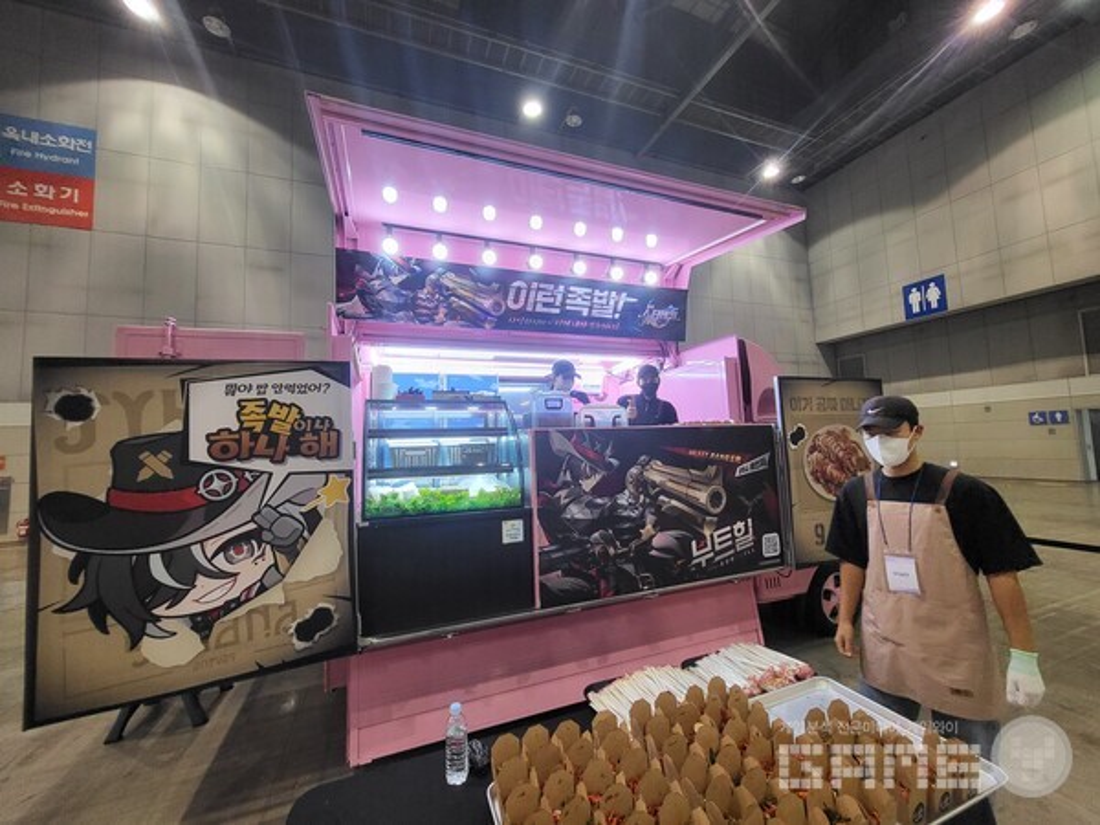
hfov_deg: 106.2
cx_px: 550
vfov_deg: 89.9
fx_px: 413
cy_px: 412
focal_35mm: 13
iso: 250
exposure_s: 1/60
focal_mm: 1.74
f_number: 2.2
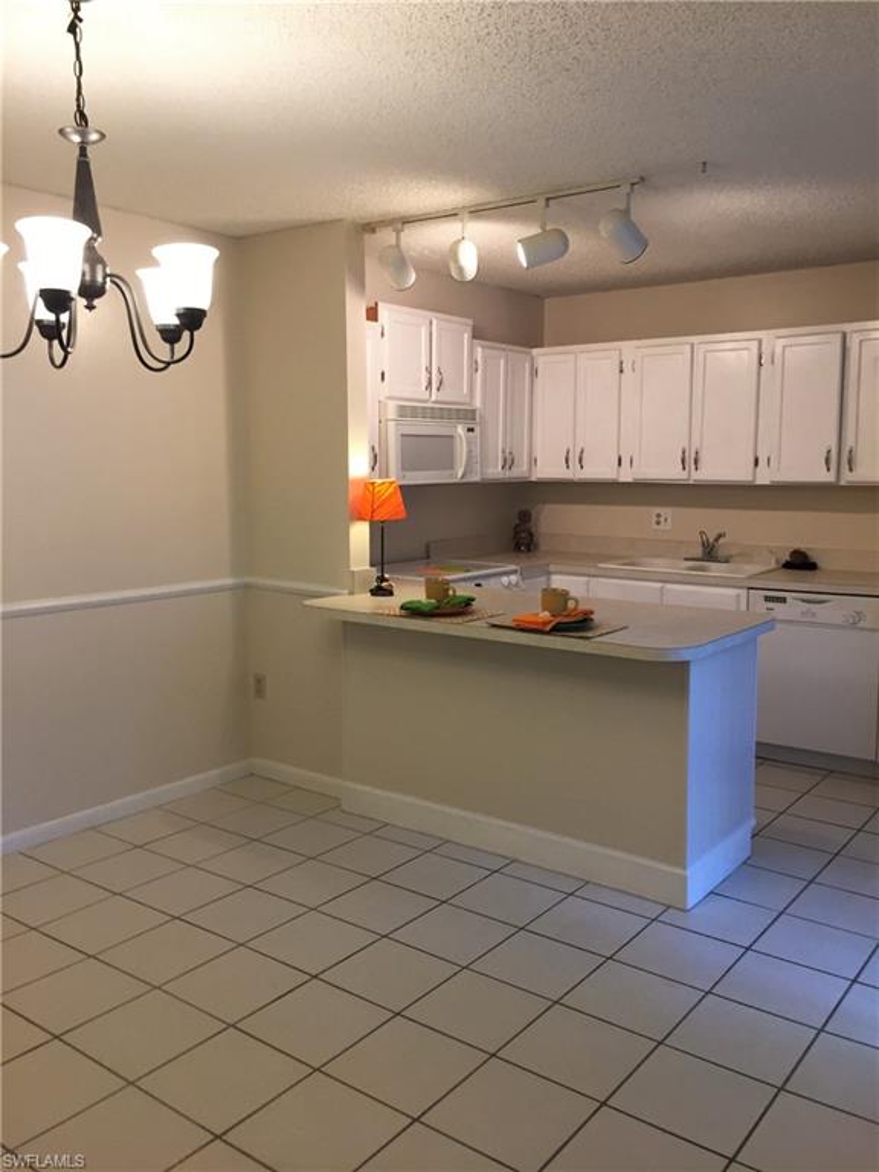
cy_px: 586
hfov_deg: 48.2
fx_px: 982
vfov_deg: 61.7
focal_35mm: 29
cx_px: 440
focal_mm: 4.15
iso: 40
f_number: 2.2
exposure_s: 1/30
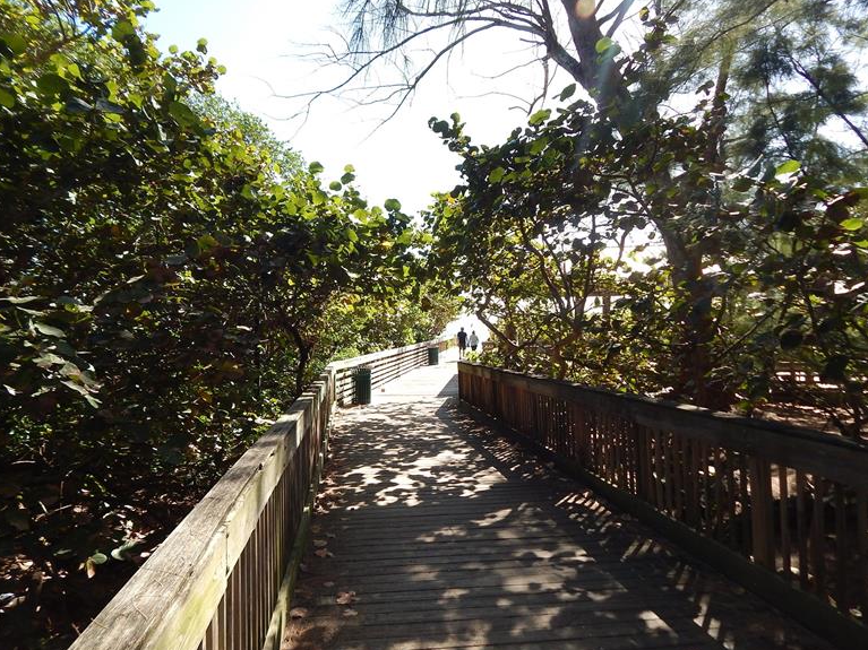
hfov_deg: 71.6
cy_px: 317
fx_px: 602
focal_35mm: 24
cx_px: 421
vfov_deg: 56.8
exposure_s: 1/500
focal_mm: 4
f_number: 3
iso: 125
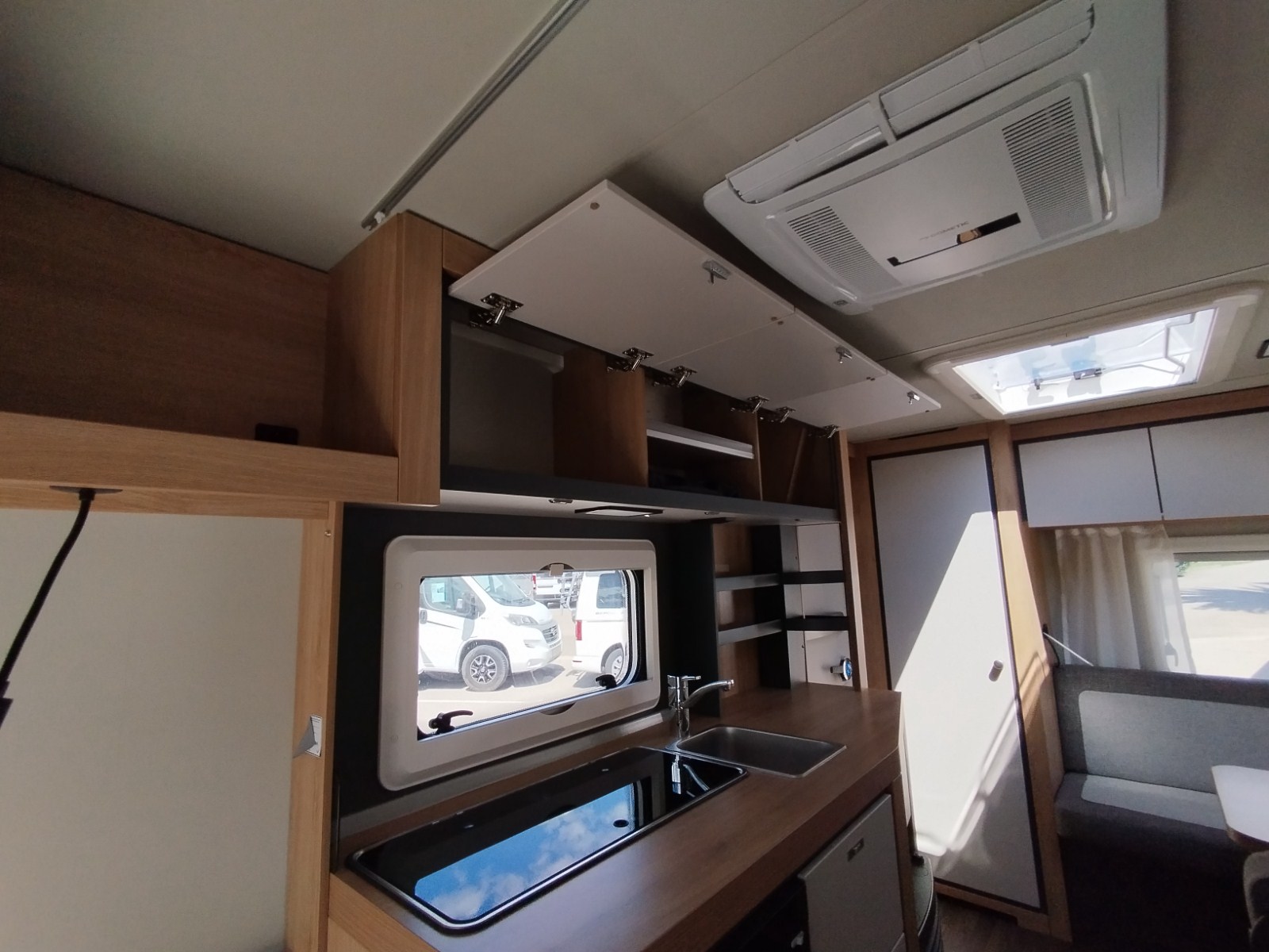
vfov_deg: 78.1
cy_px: 476
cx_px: 634
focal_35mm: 16
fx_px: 587
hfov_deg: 94.5
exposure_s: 1/393
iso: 50
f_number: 2.2
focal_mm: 1.65
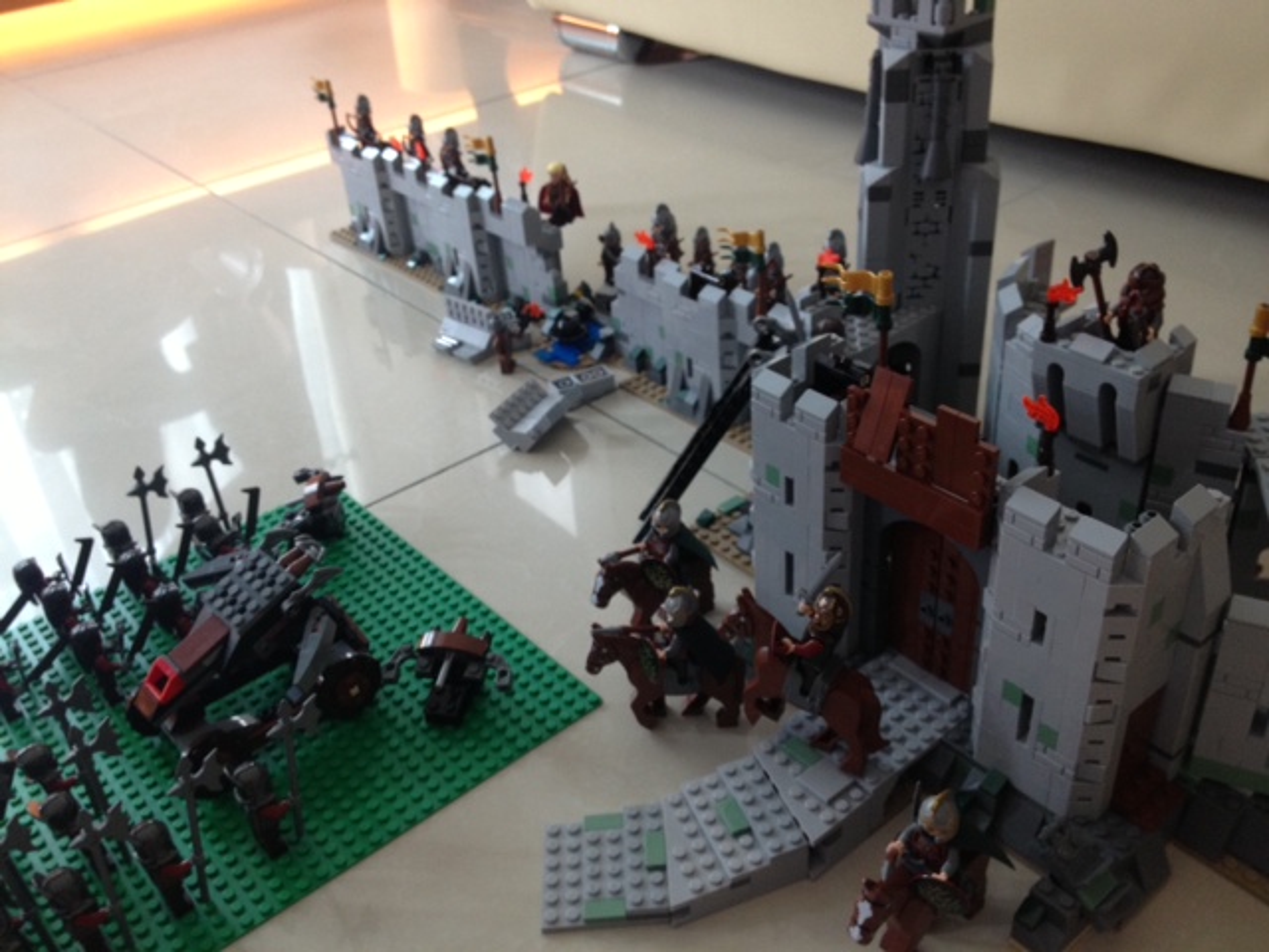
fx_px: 1283
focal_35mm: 35
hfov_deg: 52.6
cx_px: 634
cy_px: 476
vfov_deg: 40.7
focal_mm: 4.28
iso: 100
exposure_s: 1/20
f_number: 2.4
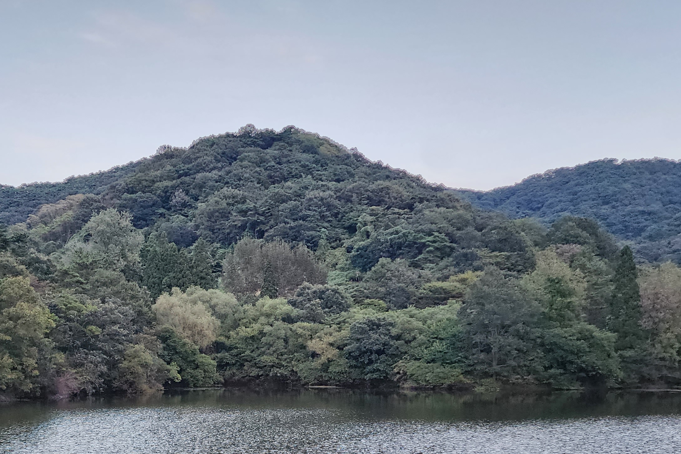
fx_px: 832
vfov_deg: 29.3
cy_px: 407
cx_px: 230
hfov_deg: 43.9
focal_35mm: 44
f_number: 1.8
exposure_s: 1/180
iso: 200
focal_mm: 6.4
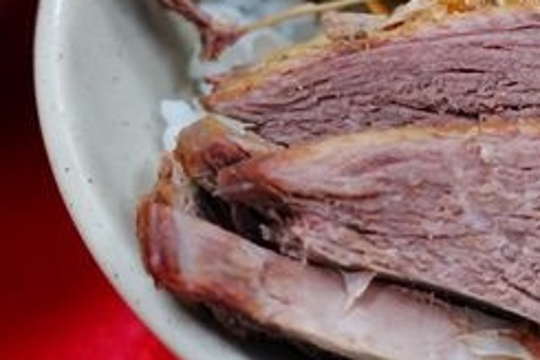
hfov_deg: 23.0
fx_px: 1274
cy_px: 28
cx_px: 529
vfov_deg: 15.8
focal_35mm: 85
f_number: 2.8
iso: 250
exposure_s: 1/40
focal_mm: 11.69
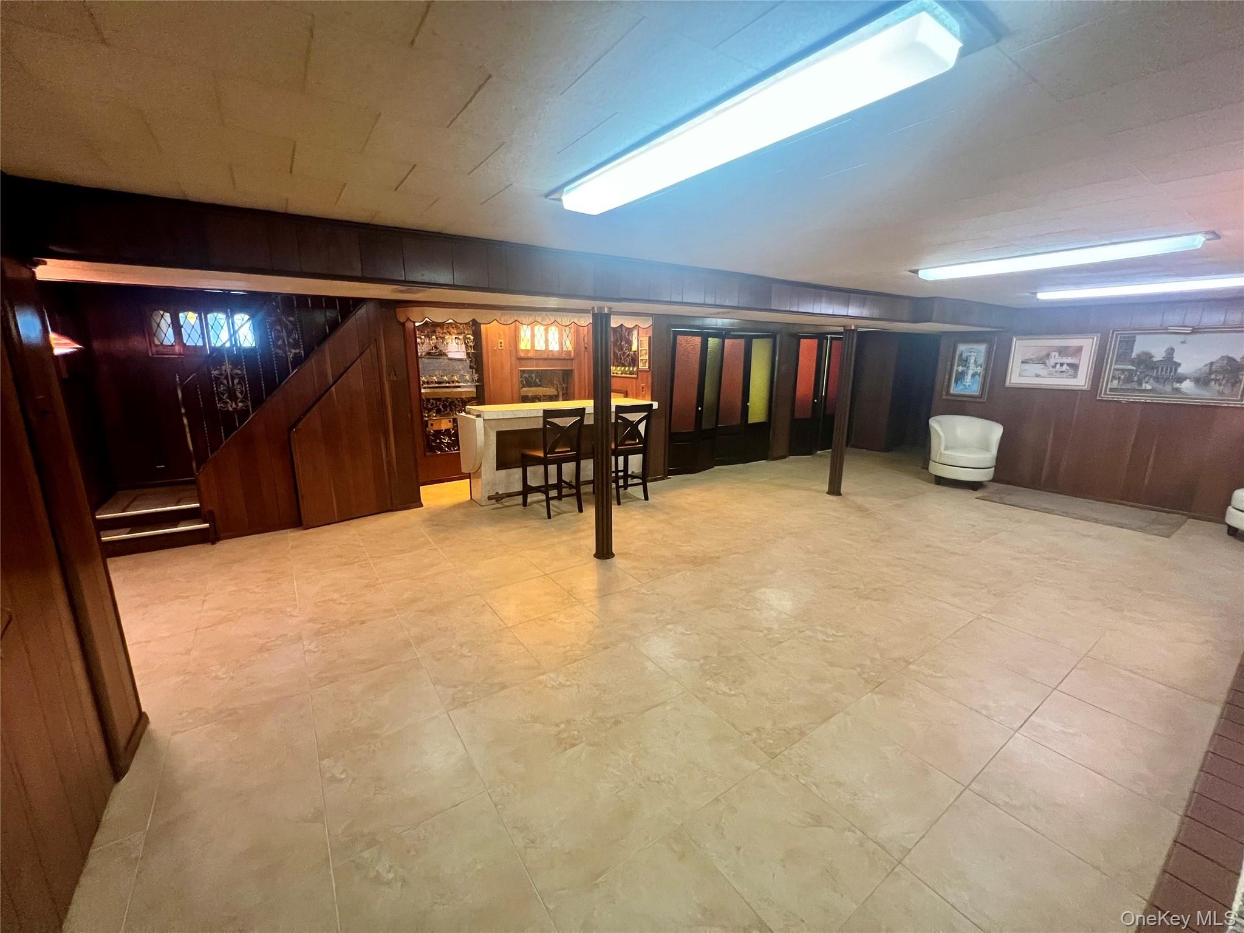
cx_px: 622
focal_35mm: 13
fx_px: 467
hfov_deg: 106.2
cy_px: 466
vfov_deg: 89.9
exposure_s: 1/60
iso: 640
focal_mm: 1.57
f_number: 1.8
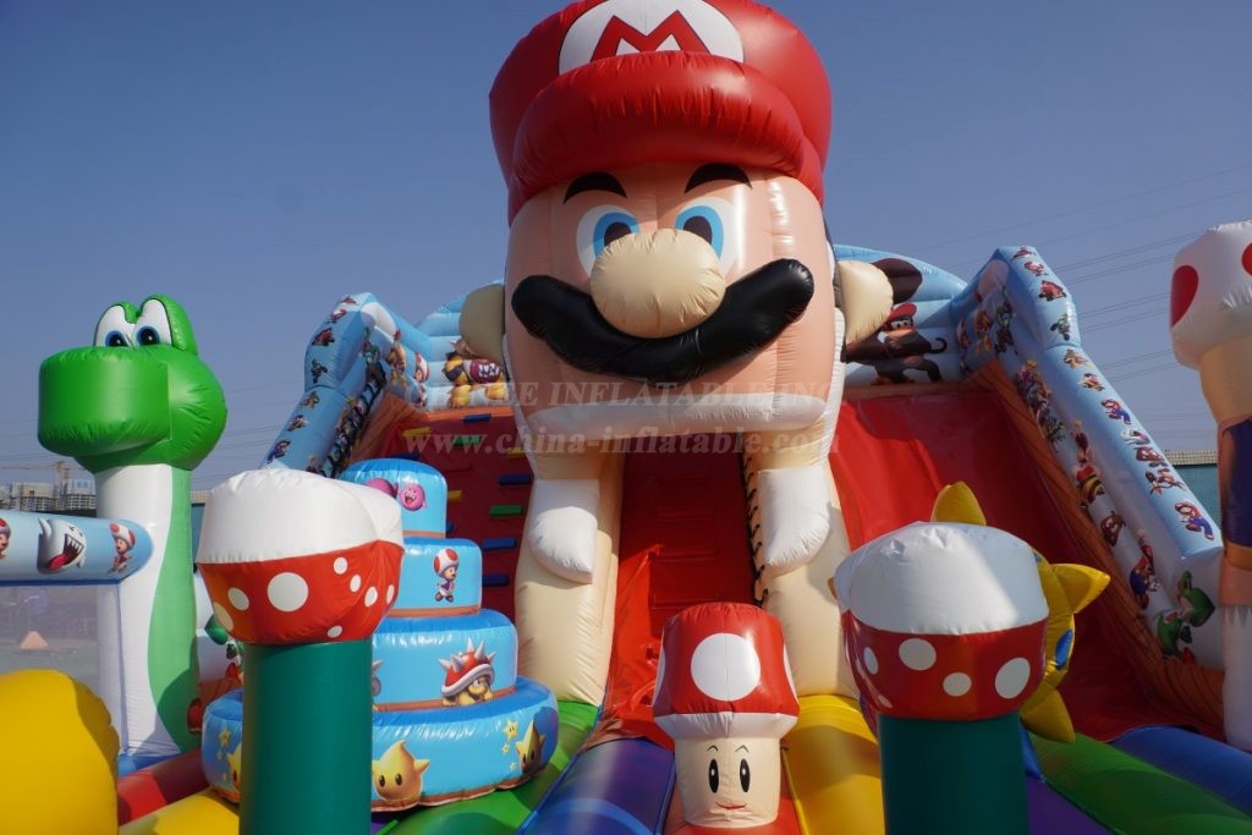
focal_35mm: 24
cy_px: 418
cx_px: 626
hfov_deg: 73.7
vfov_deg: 53.1
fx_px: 835
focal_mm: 16
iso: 100
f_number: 8
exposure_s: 1/500
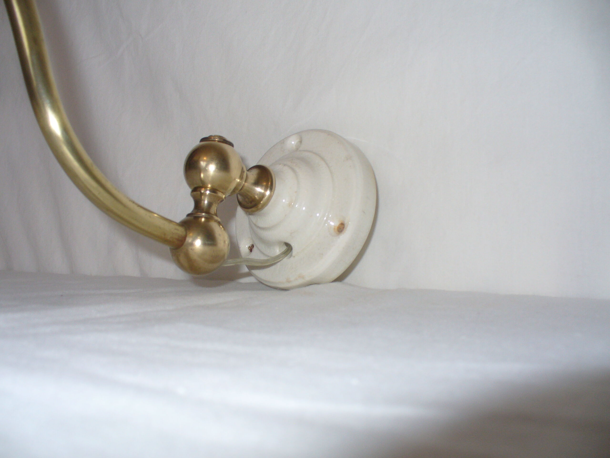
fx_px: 652
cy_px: 229
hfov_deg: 50.1
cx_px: 305
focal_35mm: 37
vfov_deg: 38.7
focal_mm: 6.1
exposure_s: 1/60
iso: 100
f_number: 2.8
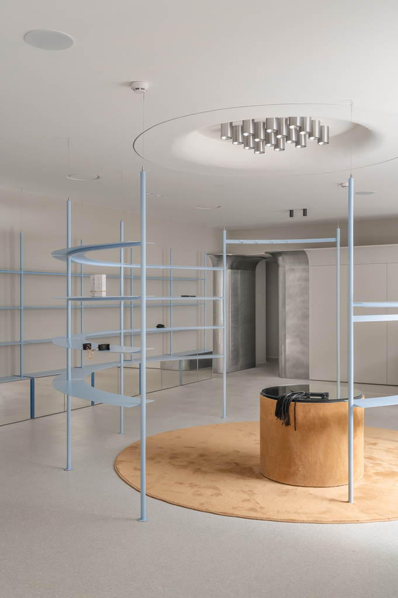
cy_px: 299
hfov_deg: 36.8
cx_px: 199
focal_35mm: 36
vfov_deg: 53.2
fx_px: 598
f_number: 13
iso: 640
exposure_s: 1/6
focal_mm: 36
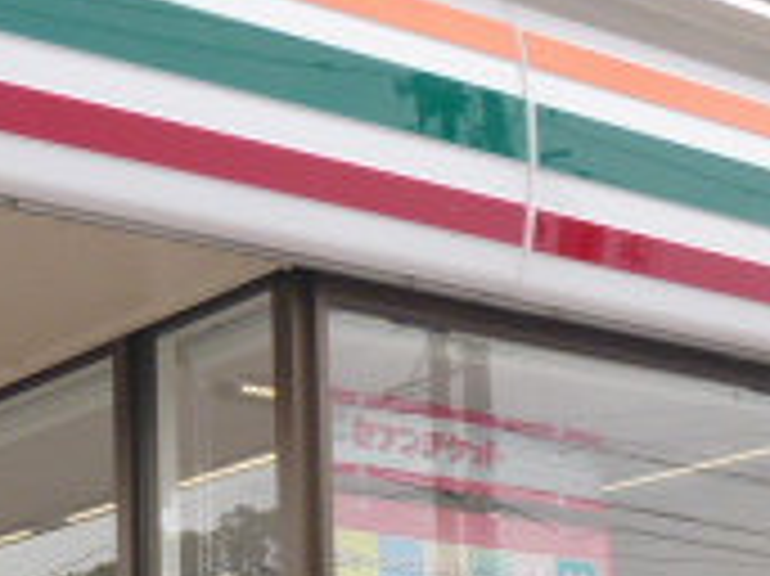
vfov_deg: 15.8
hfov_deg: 21.0
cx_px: -18
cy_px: 693
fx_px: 2001
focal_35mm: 90
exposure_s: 1/400
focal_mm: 4.3
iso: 100
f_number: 4
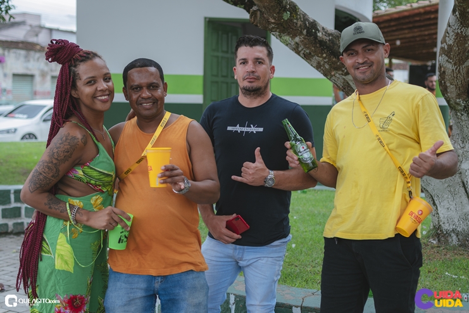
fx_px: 684
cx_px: 234
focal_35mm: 52
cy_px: 156
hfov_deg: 37.9
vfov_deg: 25.8
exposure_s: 1/160
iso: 125
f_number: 2.5
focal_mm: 35
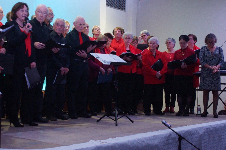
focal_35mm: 60
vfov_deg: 22.6
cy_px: 75
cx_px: 113
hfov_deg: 33.4
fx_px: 377
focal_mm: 40
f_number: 5.6
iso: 1600
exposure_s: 1/15
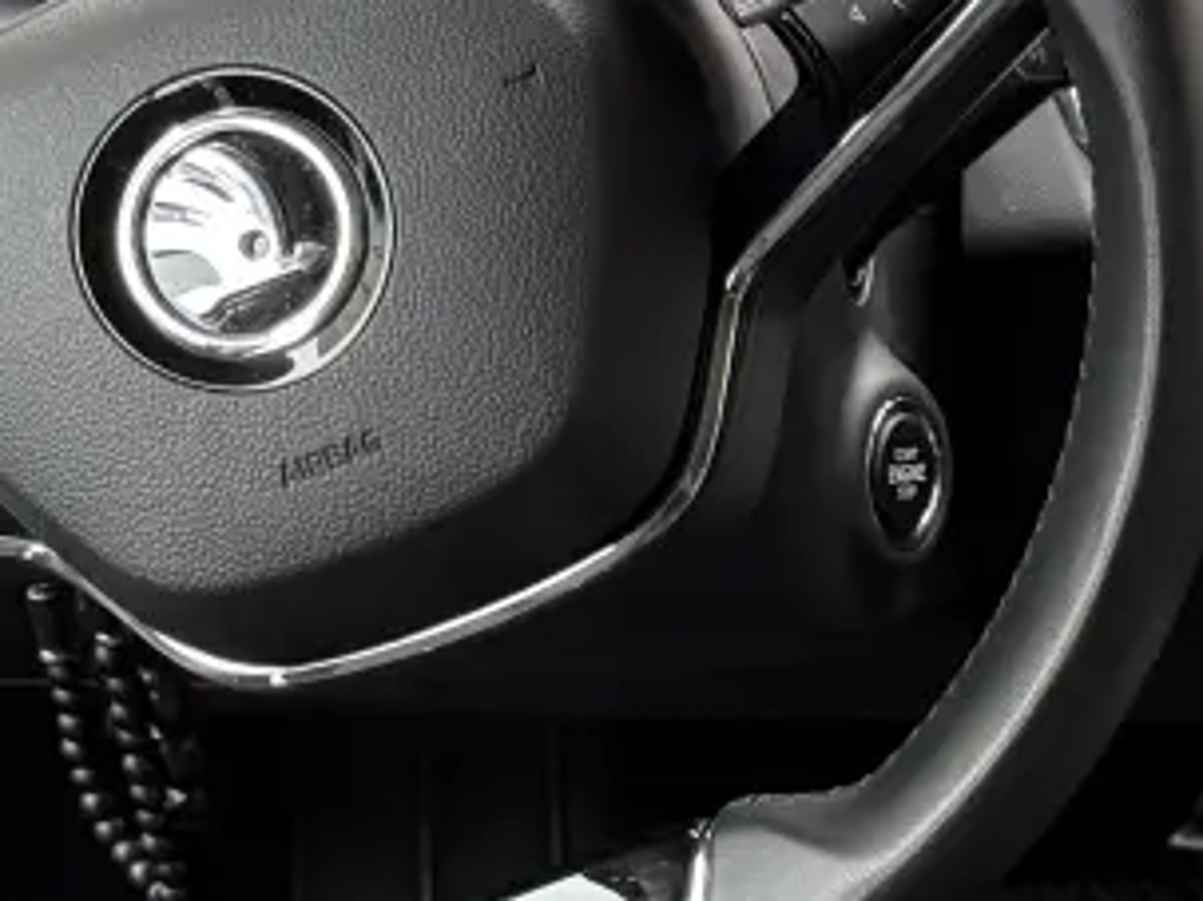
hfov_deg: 15.5
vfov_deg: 12.5
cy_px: 1199
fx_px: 3960
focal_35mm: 114
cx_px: 1953
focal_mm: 6.76
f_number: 1.78
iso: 200
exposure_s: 1/62
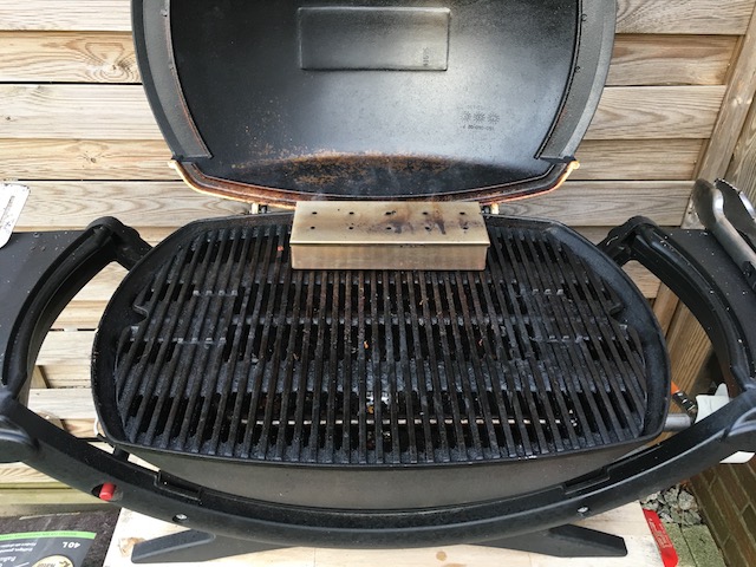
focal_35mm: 29
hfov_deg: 61.7
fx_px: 633
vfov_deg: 48.2
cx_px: 378
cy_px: 284
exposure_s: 1/33
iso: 50
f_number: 2.2
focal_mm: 4.15
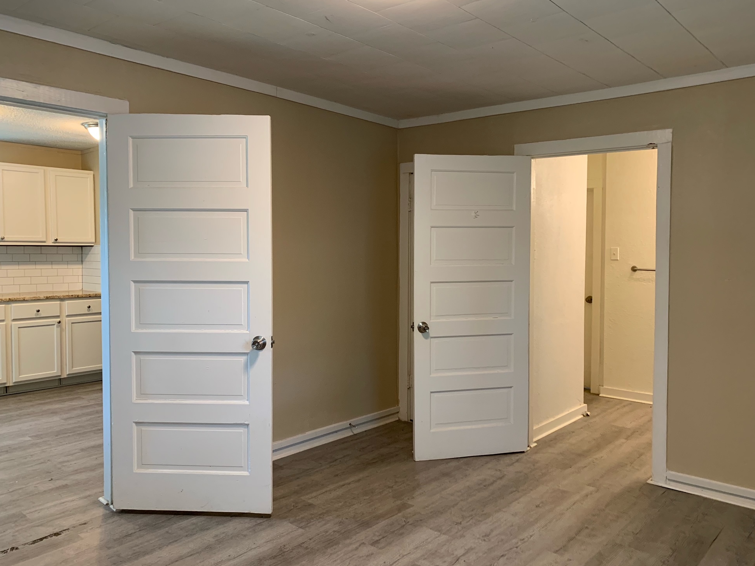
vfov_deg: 51.4
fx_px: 589
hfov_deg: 65.3
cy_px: 277
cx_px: 370
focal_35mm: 27
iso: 125
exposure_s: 1/60
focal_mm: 4.25
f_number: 1.8
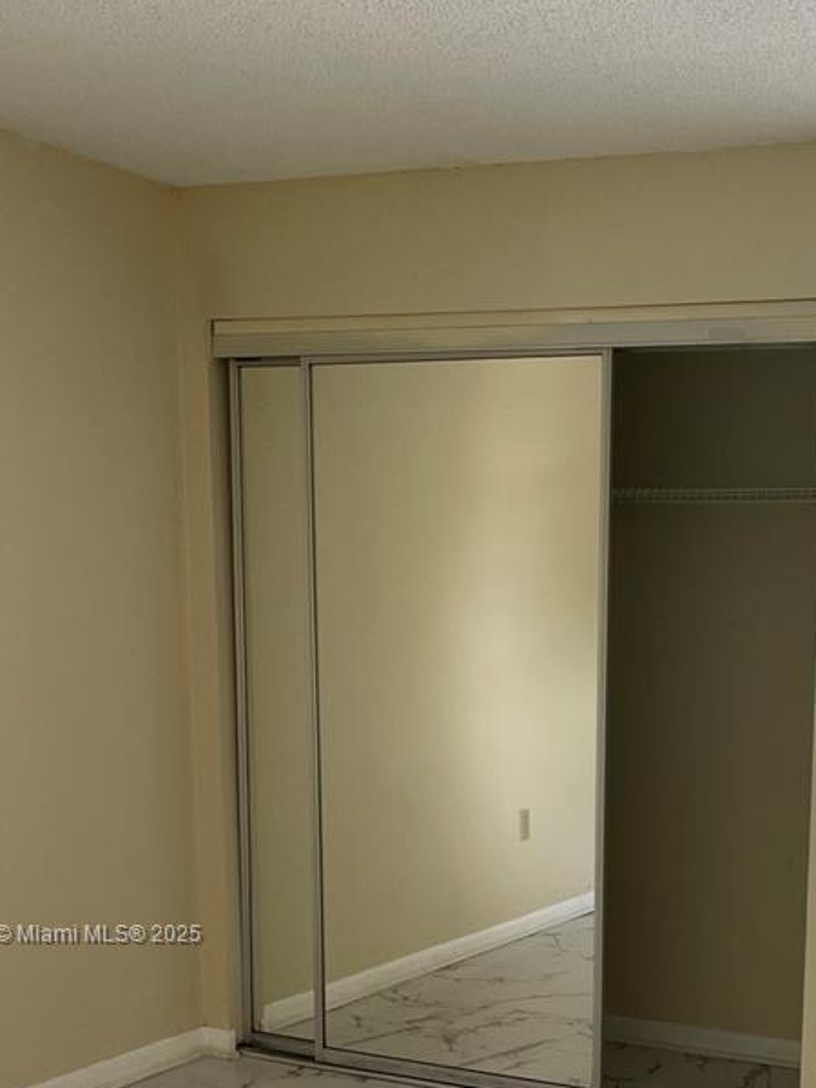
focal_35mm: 52
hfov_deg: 27.3
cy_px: 936
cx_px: 685
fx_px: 1634
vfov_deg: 35.1
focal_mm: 5.1
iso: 80
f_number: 1.6
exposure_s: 1/60
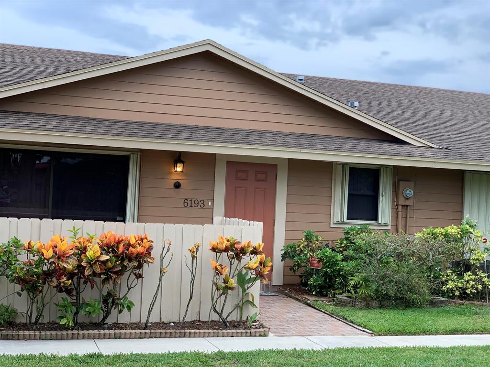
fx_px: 736
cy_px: 184
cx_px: 245
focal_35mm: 52
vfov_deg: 28.0
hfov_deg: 36.8
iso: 25
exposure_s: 1/122
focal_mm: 6
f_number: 2.4
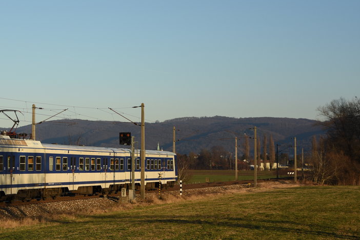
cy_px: 142
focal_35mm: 123
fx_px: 1230
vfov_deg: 11.1
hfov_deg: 16.5
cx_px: 62
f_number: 4.8
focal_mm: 48
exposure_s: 1/500
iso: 100
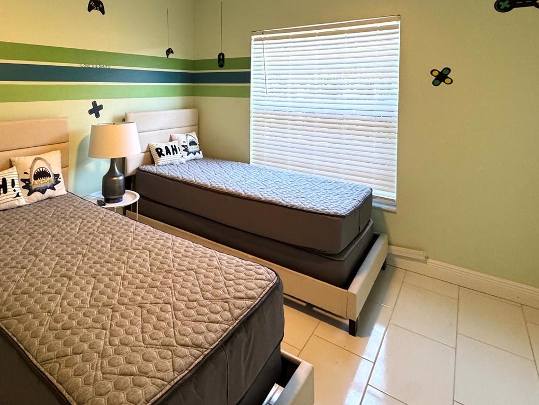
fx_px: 343
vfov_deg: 57.5
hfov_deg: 74.2
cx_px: 184
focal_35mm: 22
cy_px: 94
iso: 250
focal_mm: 2.22
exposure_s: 1/120
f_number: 2.2
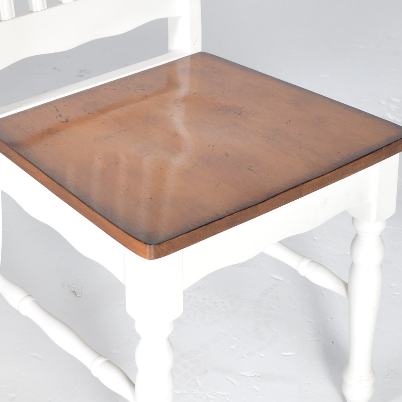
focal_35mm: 102
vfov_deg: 17.0
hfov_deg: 17.0
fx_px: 1340
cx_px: 165
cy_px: 108
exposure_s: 1/80
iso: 400
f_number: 7.1
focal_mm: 32
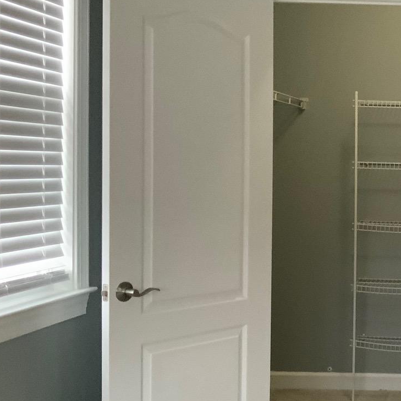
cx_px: 521
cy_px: 205
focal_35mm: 72
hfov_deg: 21.7
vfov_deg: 24.0
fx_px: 944
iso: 250
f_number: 1.8
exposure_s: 1/40
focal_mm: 3
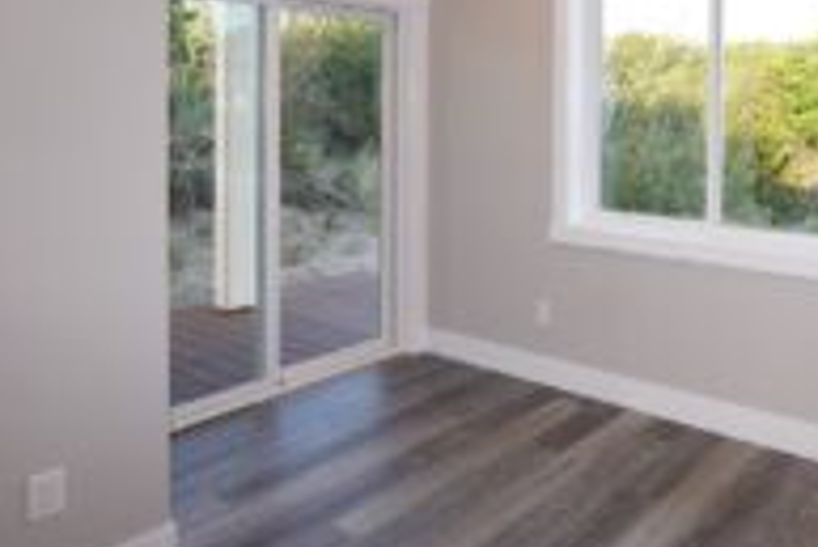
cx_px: 670
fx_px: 659
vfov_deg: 43.3
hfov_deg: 58.1
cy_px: 125
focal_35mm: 29
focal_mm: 14
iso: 320
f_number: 4
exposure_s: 1/160
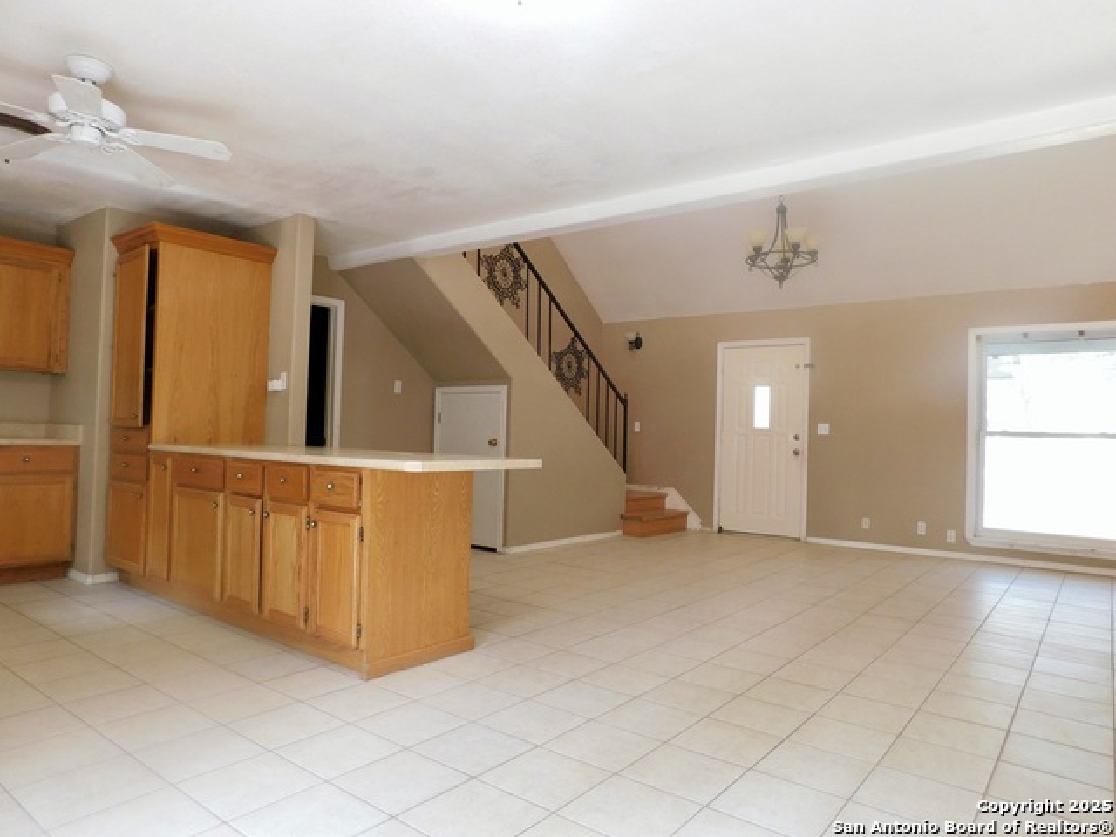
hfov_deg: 73.9
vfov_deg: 58.9
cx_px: 558
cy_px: 418
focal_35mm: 23
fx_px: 742
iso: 200
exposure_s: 1/30
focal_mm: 4
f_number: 3
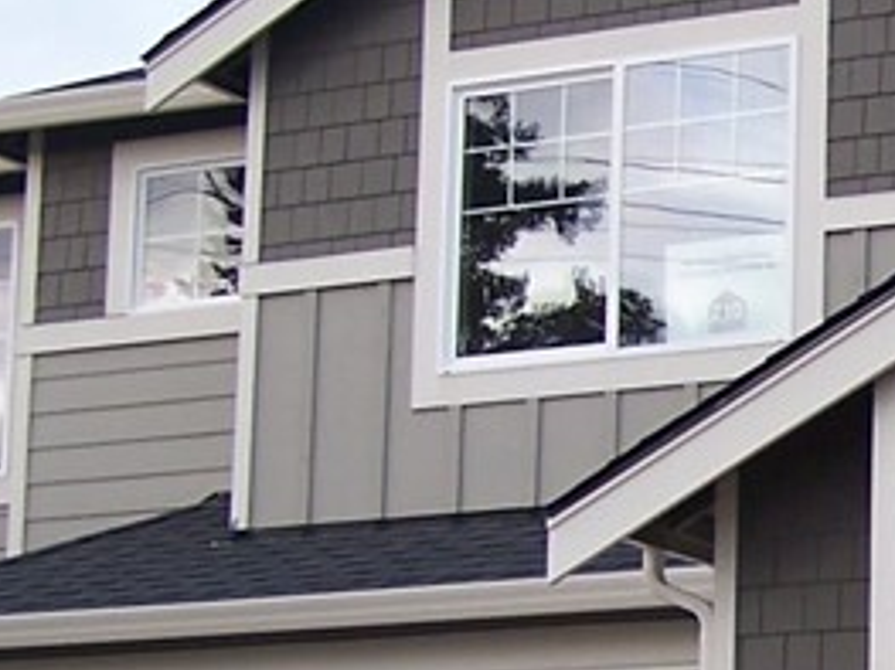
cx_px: 1361
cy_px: 704
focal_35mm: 148
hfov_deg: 12.6
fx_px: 3825
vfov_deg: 9.9
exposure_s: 1/180
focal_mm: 6.3
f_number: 2.8
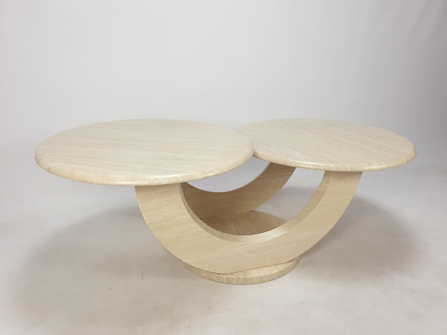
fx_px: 336
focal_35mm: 26
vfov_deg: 53.1
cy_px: 168
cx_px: 224
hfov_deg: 67.3
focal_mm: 4.3
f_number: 2.4
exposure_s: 1/100
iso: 80
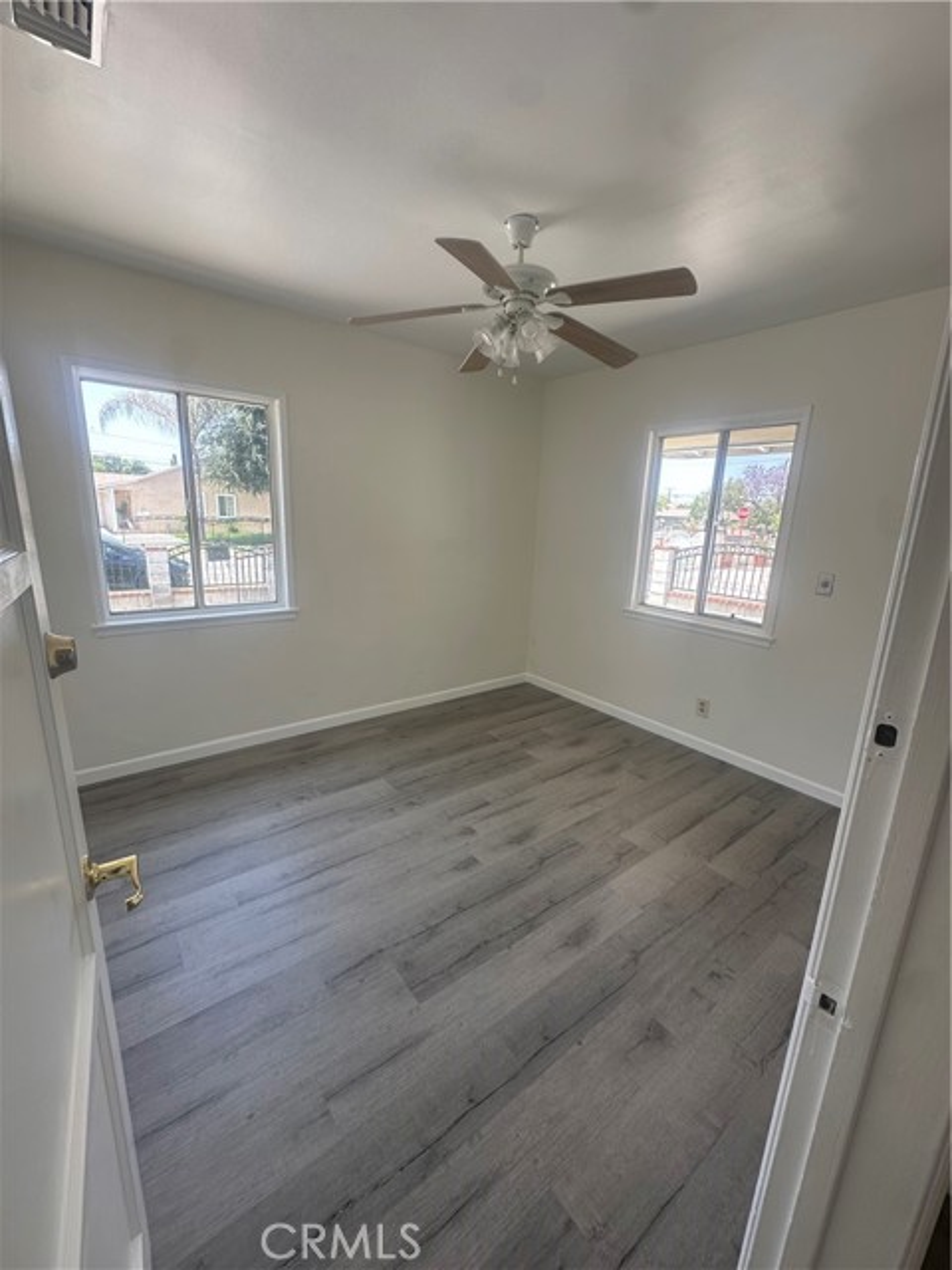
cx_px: 476
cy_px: 635
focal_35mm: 14
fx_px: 513
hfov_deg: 85.7
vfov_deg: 102.1
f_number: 2.2
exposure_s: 1/118
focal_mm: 2.22
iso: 40
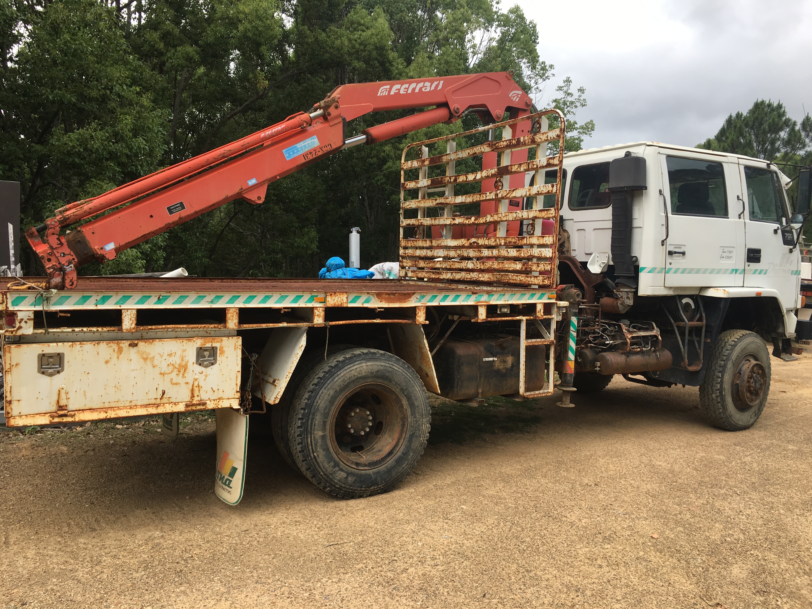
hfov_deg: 61.7
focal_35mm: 29
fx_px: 680
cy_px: 304
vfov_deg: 48.2
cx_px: 406
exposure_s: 1/506
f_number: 2.2
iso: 25
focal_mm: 4.15
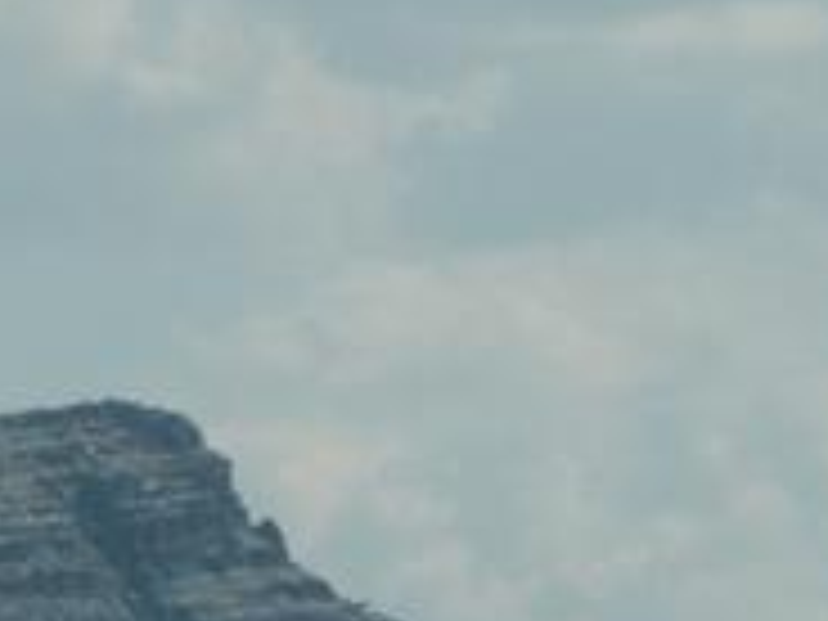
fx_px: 17700
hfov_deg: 2.7
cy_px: 562
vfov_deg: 2.0
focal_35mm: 740
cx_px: 243
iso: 50
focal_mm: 34.95
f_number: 6.3
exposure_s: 1/500
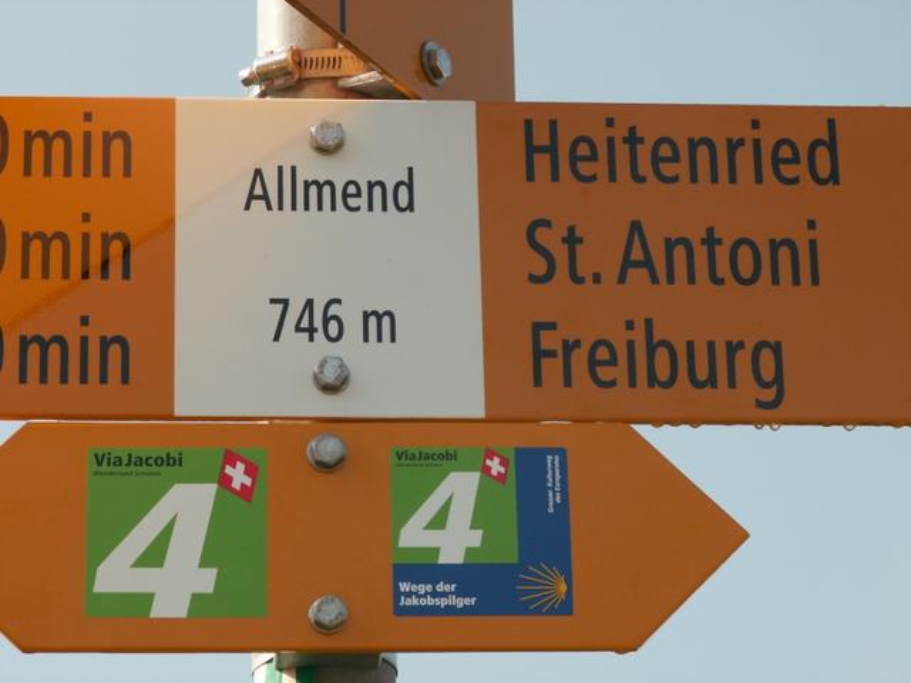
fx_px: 3684
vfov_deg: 10.6
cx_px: 456
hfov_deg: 14.1
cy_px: 342
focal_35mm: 140
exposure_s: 1/320
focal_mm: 22.95
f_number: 4.5
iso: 50
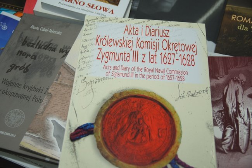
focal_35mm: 45
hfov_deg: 43.6
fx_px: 315
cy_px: 84
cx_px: 126
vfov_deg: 29.8
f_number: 3.2
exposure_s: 1/60
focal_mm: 30
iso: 100
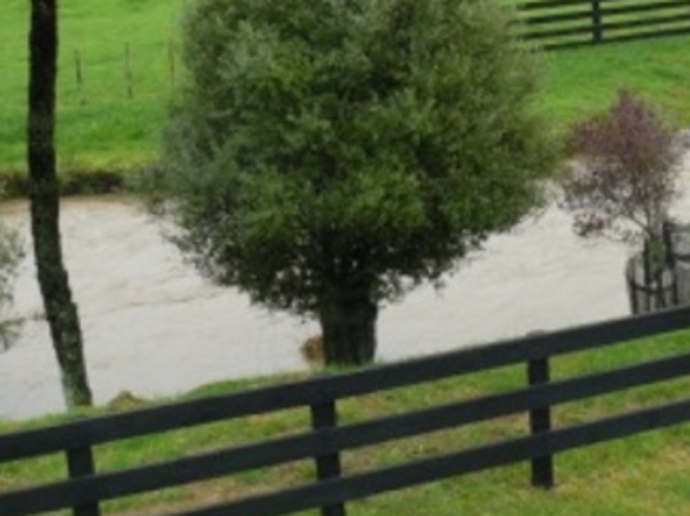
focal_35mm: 71
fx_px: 1414
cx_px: 599
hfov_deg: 26.6
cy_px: 45
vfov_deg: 20.2
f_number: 4
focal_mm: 6
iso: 100
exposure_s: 1/100
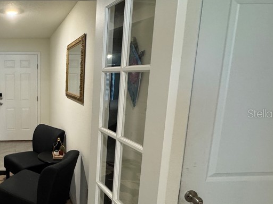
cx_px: 25
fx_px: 221
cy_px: 113
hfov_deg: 54.8
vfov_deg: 49.7
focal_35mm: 28
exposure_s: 1/60
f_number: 2.2
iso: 400
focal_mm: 2.22
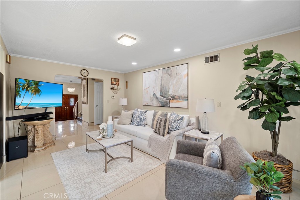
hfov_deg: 104.2
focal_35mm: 14
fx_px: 117
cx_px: 150
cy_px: 100
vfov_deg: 81.2
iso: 200
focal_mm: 14
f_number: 8
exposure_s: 1/2
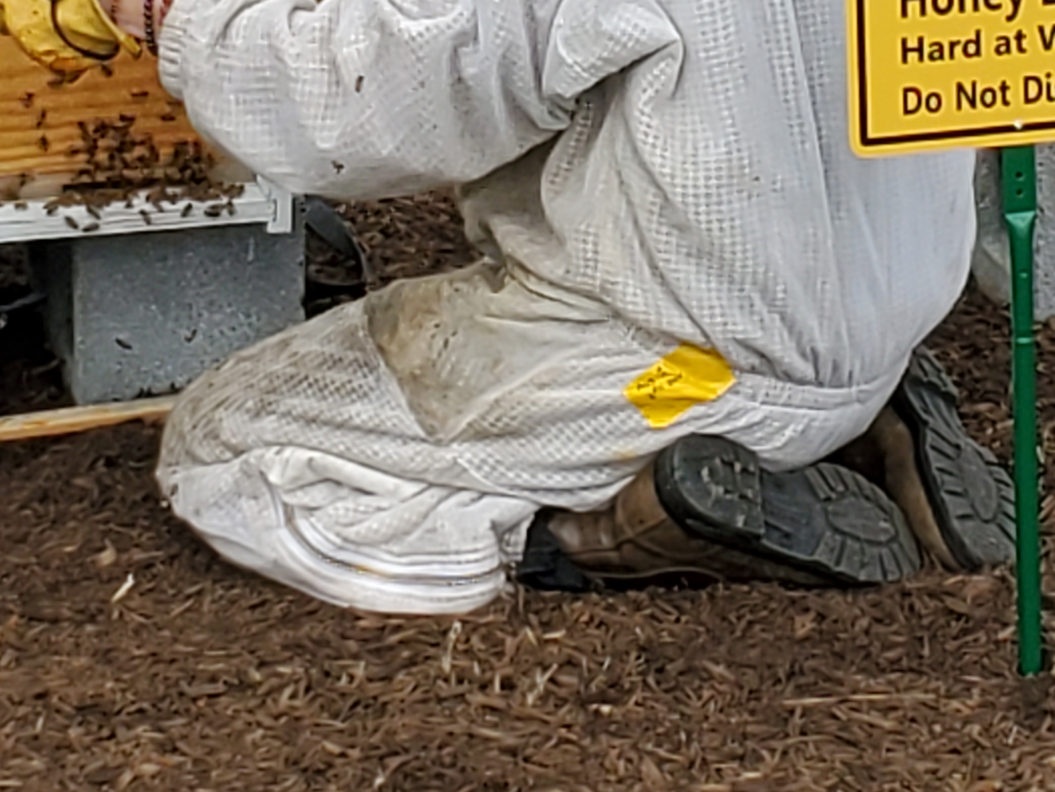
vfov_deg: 25.0
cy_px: -39
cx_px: 587
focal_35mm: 55
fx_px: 1676
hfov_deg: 34.9
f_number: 2.4
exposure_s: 1/1126
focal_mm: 4.3
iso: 50
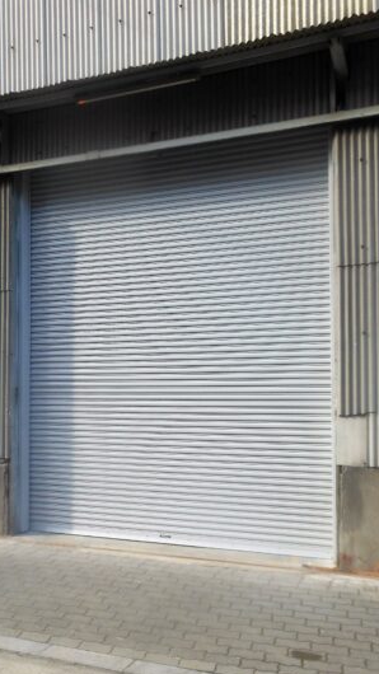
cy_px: 341
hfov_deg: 31.9
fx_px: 661
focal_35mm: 37
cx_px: 167
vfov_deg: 54.0
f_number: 3.2
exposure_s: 1/250
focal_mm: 4.5
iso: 80
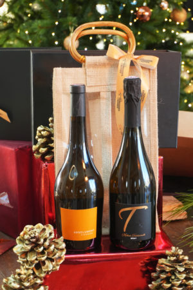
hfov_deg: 18.2
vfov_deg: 27.0
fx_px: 603
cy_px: 145
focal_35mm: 75
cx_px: 96
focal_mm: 50
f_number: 5.6
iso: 500
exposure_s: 1/50
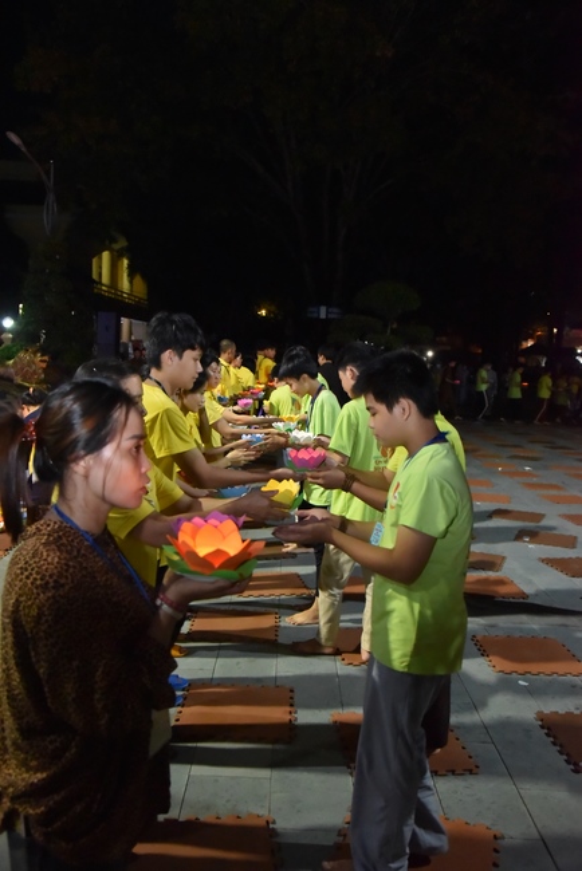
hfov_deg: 42.4
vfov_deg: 60.3
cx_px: 291
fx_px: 751
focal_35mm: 31
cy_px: 436
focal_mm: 31
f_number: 5
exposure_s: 1/125
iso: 8000
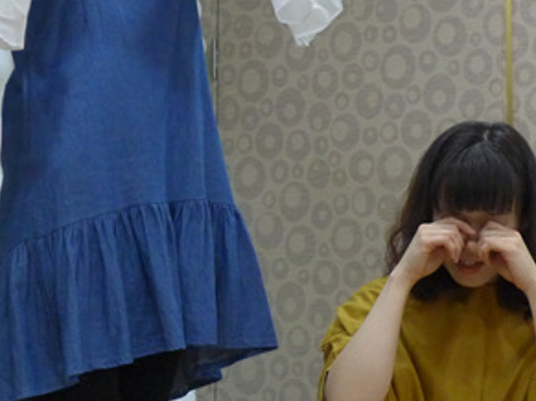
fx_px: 2043
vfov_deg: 11.2
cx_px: 304
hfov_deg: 14.9
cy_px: 107
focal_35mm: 132
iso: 1000
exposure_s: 1/400
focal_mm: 11.8
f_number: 2
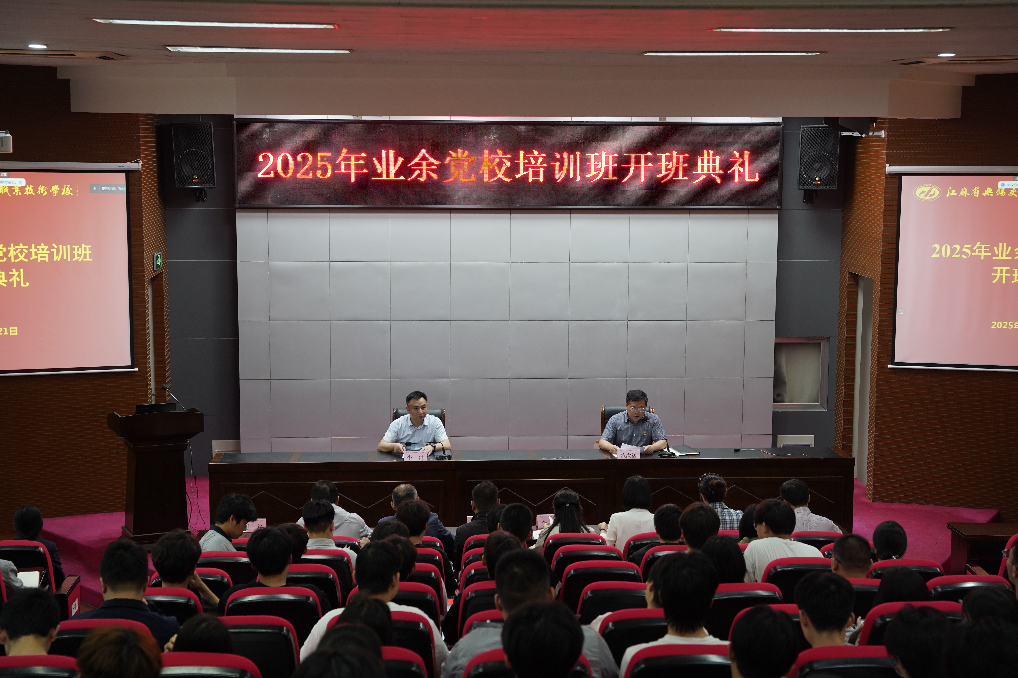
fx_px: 1501
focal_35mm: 53
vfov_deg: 25.5
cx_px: 509
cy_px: 339
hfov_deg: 37.5
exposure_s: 1/160
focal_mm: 53.1
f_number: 4
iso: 1600
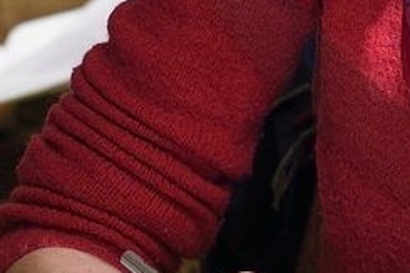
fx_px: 4086
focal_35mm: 359
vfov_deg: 3.8
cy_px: -381
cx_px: 776
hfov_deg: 5.6
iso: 1600
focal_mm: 55
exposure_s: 1/50
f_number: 5
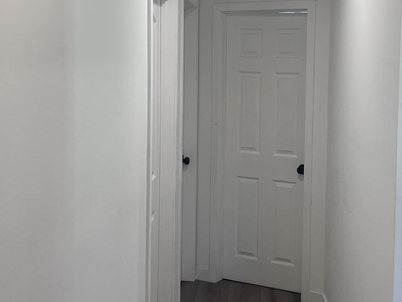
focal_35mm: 56
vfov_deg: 26.0
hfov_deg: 34.1
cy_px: 111
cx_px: 263
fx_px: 651
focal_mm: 5.7
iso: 50
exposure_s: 1/120
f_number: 1.5
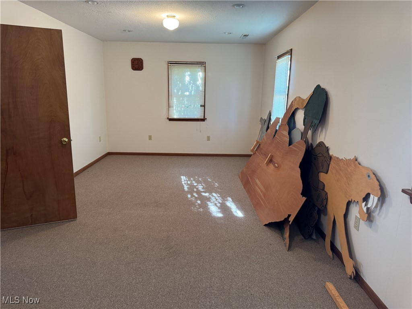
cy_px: 154
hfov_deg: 71.6
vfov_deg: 56.8
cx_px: 206
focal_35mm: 24
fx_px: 286
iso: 200
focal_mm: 6.76
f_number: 1.78
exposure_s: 1/60
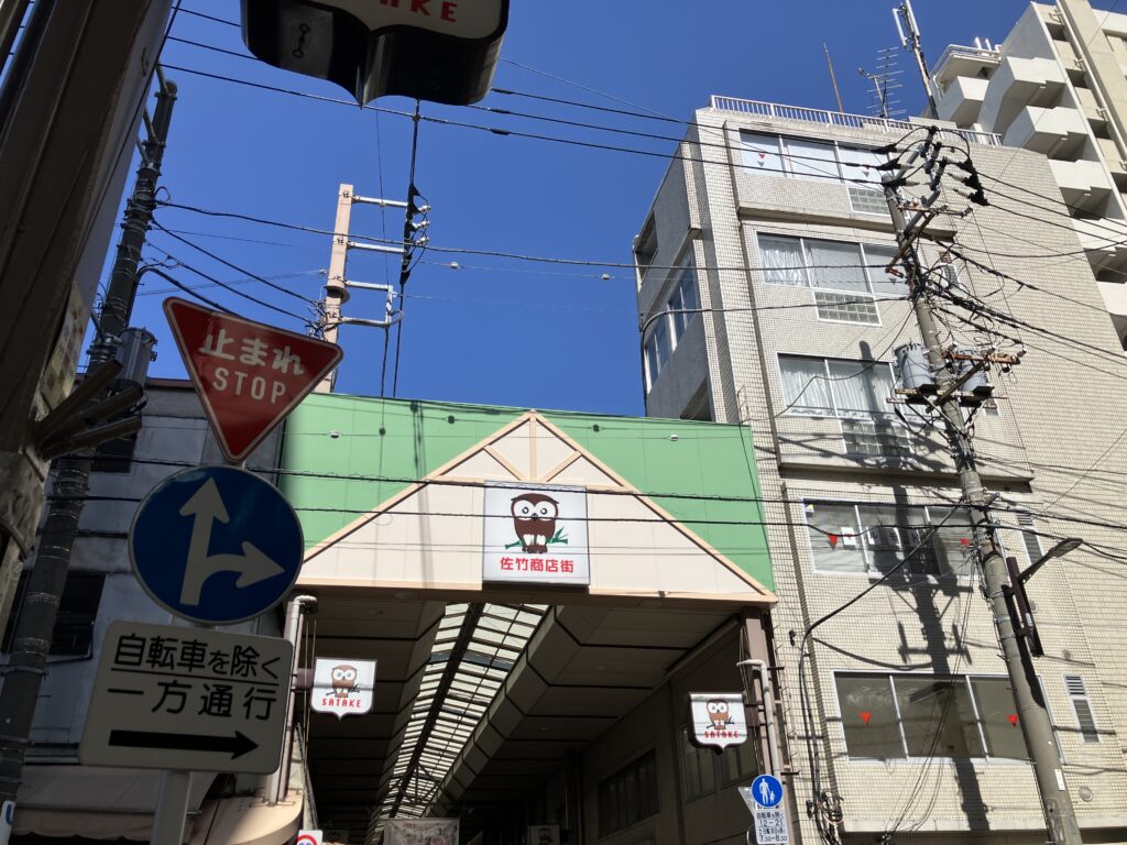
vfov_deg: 49.7
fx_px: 912
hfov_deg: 63.4
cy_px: 422
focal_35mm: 28
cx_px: 564
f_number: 1.8
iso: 32
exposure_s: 1/2857
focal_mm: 3.99
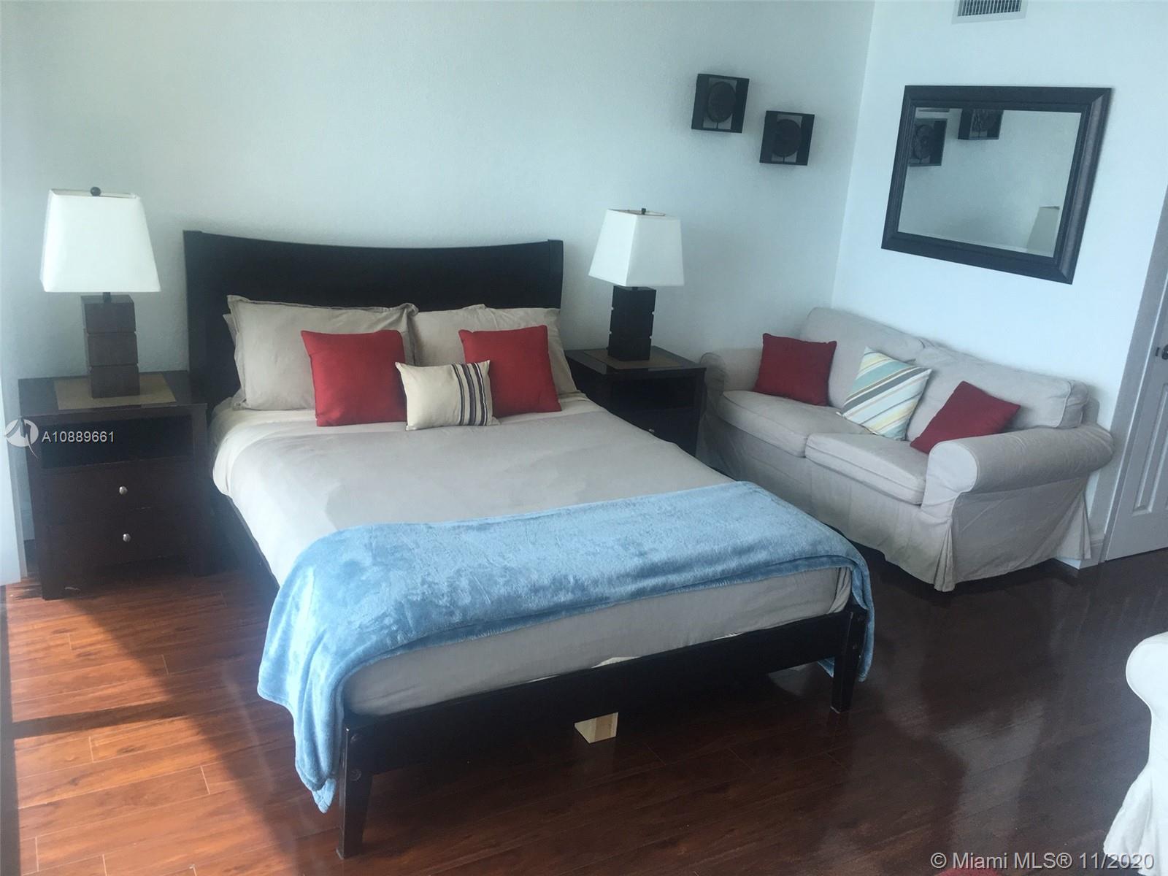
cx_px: 584
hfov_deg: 61.7
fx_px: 979
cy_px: 438
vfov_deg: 48.2
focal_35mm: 29
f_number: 2.2
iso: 40
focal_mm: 4.15
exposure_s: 1/120
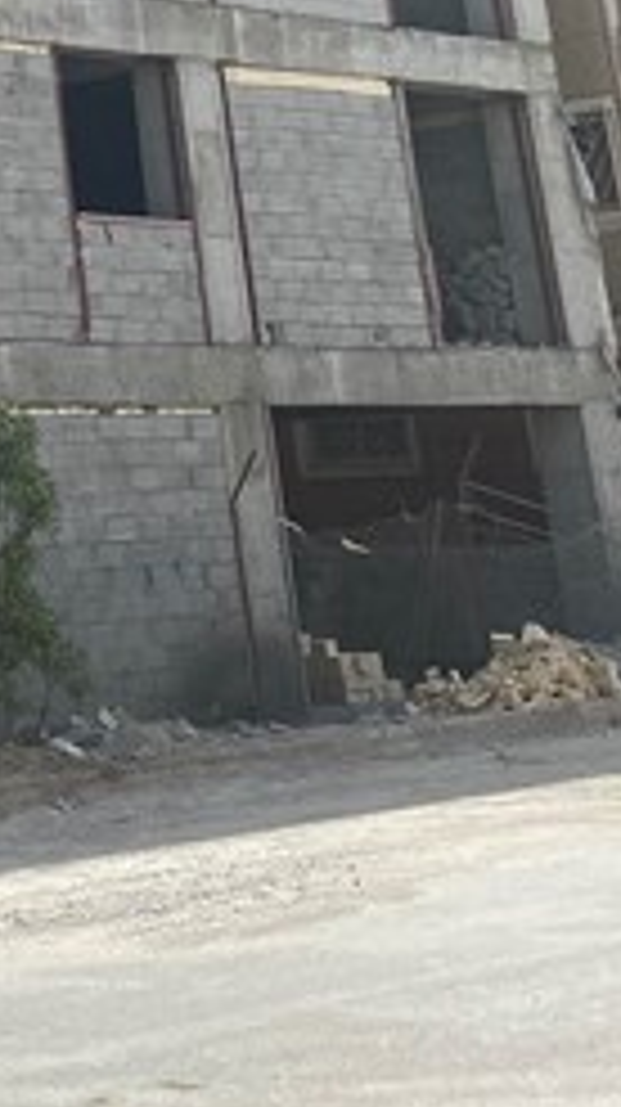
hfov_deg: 12.4
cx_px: -630
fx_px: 2523
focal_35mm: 86
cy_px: -353
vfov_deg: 22.1
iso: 32
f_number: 1.8
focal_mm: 4.25
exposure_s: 1/2571
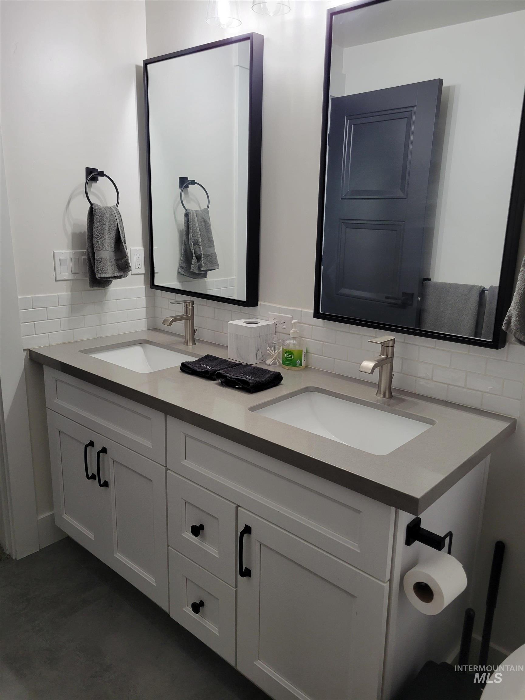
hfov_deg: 53.1
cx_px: 262
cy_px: 350
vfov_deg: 67.3
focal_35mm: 26
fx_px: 526
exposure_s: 1/120
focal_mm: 5.4
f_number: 1.8
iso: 160
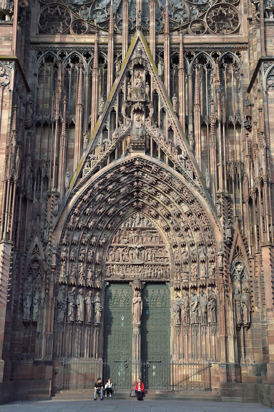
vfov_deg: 41.1
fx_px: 549
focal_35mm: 48
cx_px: 137
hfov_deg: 28.0
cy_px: 206
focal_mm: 48
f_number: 6.3
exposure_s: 1/250
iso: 200
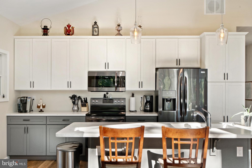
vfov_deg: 37.8
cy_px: 84
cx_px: 126
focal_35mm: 35
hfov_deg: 54.4
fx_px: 245
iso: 200
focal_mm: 35
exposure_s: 1/10
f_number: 10
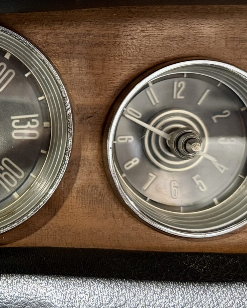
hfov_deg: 21.9
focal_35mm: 65
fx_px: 594
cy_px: 106
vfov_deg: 29.0
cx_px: -39
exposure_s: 1/50
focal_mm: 6.76
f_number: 1.78
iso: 800
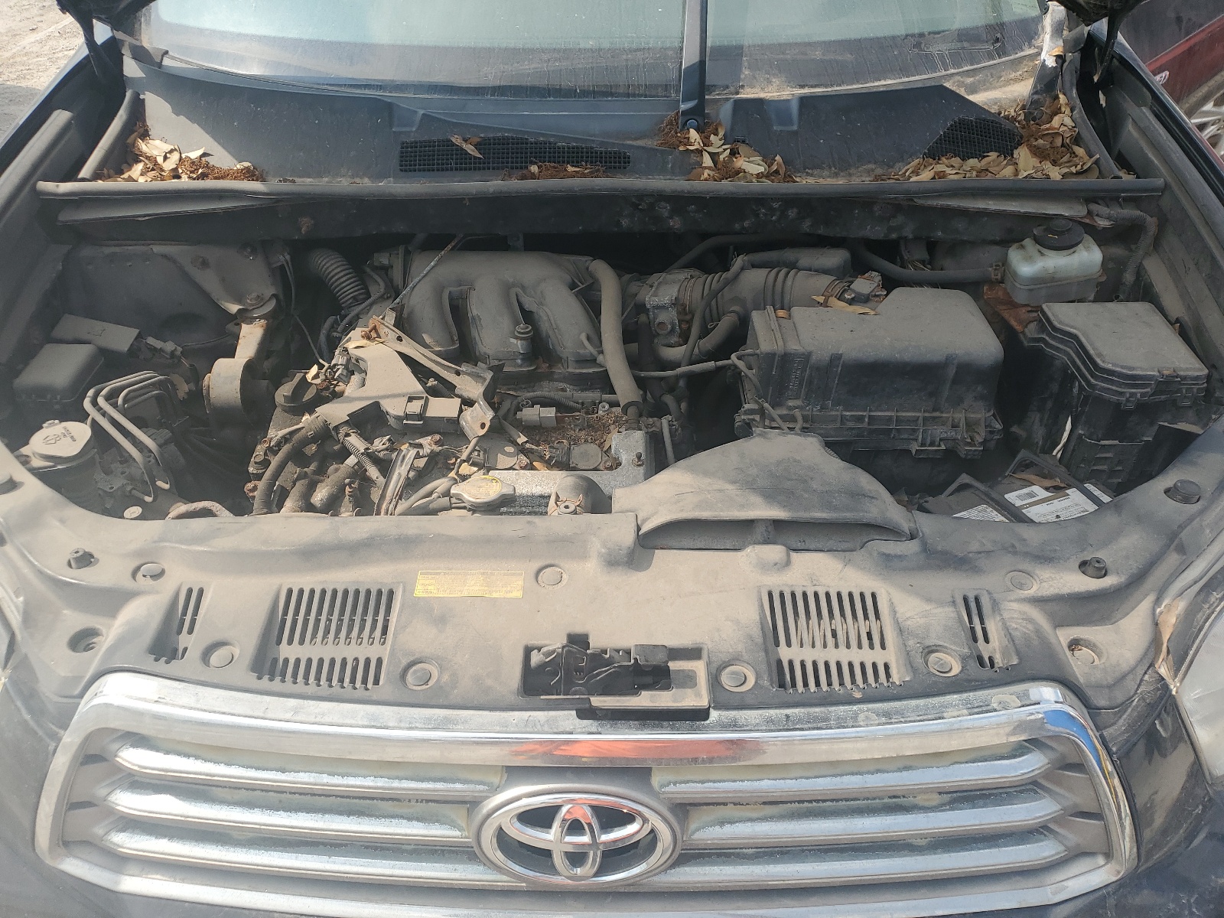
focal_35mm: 26
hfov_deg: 67.3
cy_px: 459
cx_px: 612
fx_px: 919
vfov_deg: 53.1
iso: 50
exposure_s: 1/1667
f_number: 1.5
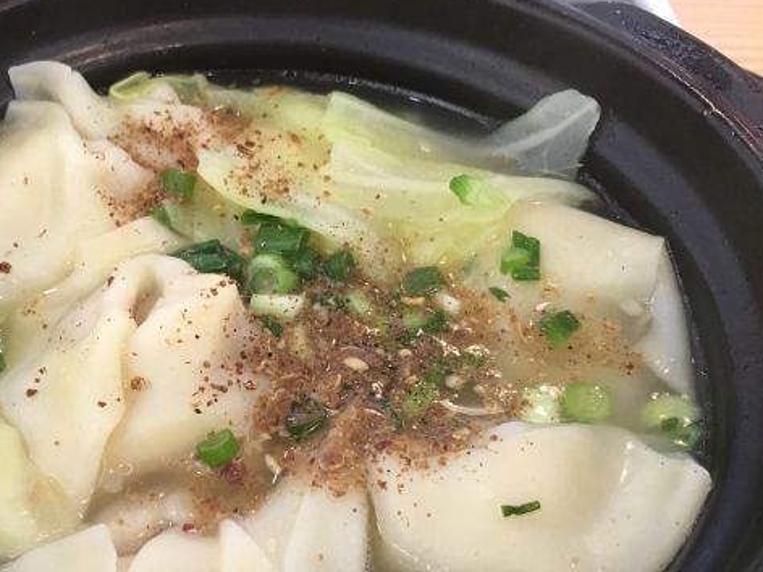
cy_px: 350
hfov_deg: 43.1
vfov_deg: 33.5
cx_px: 241
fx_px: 948
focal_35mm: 43
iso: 200
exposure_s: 1/33
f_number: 2.2
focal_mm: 4.15
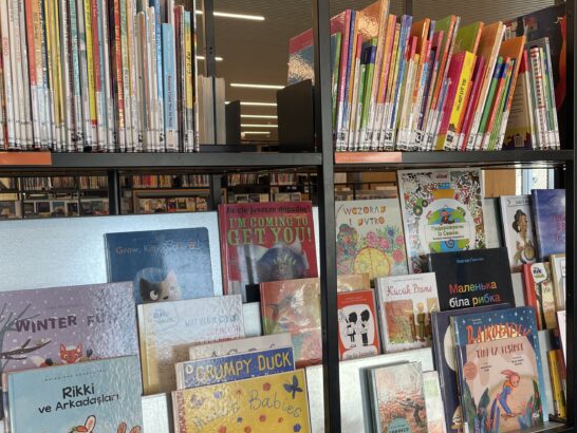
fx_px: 667
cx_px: 316
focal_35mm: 40
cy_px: 243
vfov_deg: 35.9
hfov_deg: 46.7
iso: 50
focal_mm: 4.2
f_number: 1.6
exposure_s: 1/121
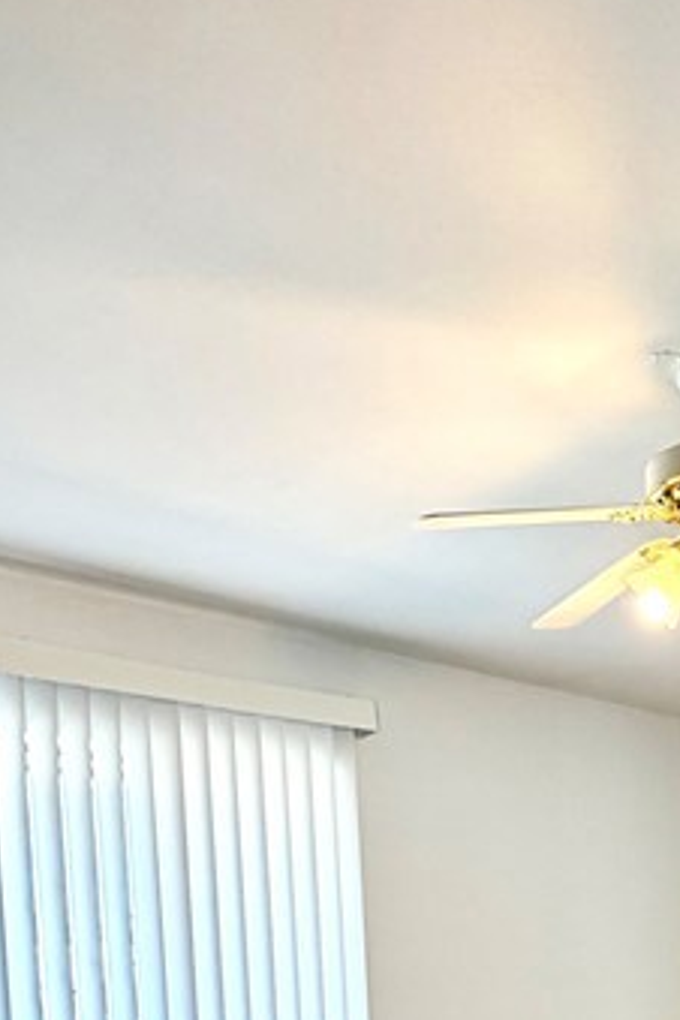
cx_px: 659
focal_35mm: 44
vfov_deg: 38.5
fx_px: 1247
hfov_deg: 28.8
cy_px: 1062
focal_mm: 2.22
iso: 125
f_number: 2.2
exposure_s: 1/120
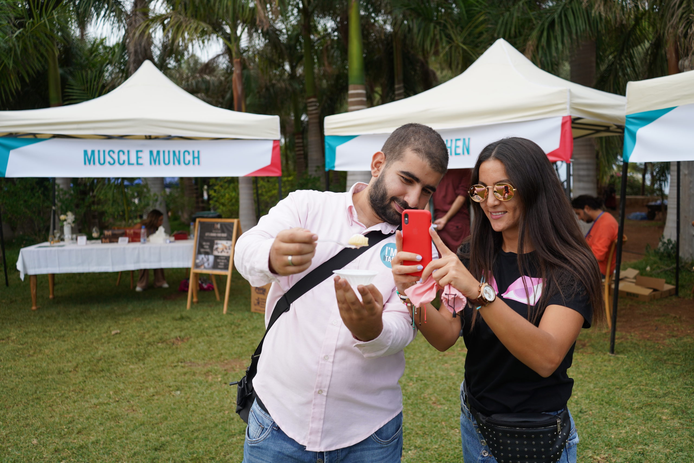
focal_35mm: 31
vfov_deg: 42.3
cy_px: 232
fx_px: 598
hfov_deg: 60.3
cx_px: 347
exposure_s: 1/320
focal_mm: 31
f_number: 4
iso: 100
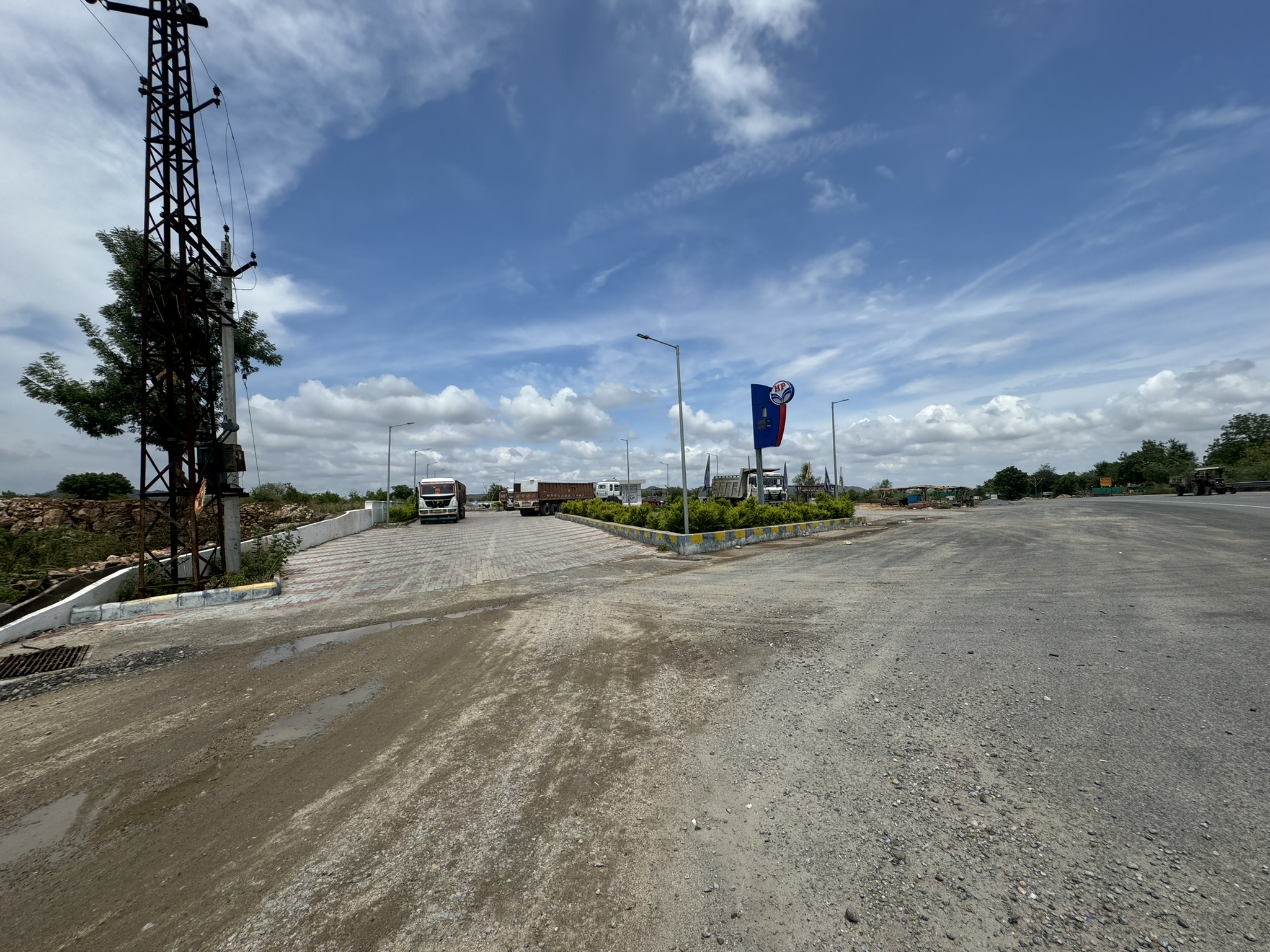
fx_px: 514
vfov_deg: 85.7
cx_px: 635
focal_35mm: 14
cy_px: 476
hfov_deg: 102.1
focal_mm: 2.22
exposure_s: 1/3717
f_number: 2.2
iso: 50
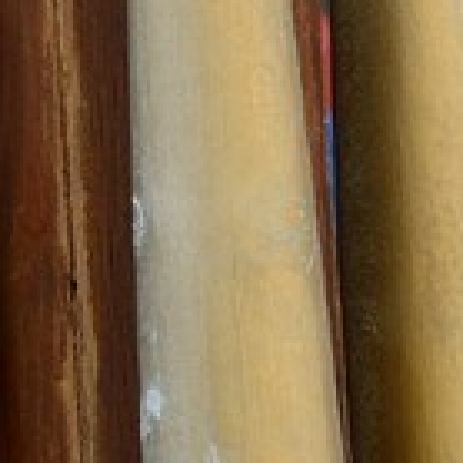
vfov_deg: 4.3
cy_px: -1013
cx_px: -1745
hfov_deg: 4.0
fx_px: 5902
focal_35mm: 390
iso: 200
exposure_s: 1/100
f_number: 4.5
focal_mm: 40
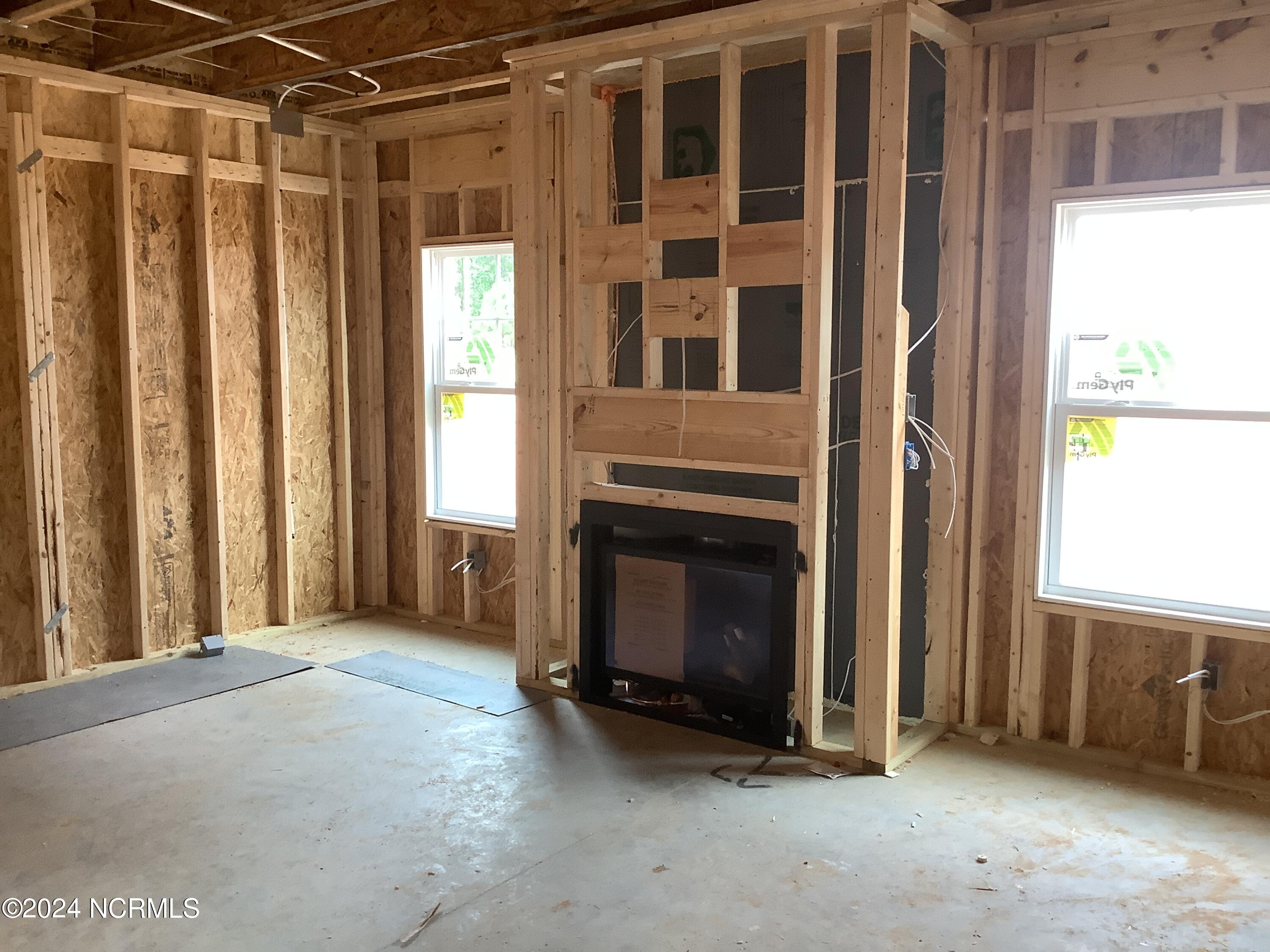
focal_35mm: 31
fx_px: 1137
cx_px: 635
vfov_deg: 45.4
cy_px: 476
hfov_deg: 58.4
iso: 160
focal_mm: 3.3
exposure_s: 1/60
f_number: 2.4
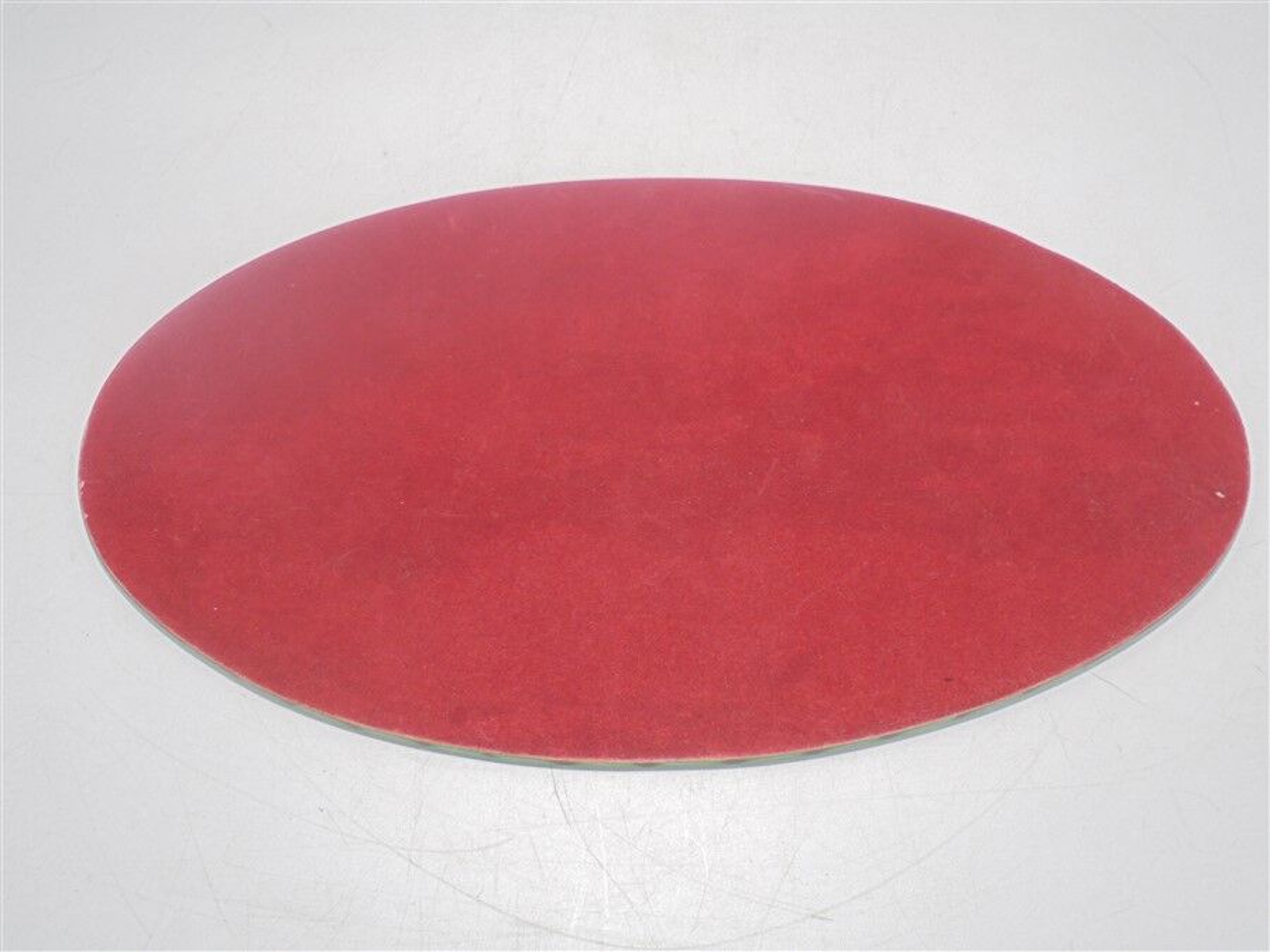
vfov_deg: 48.2
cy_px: 476
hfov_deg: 61.7
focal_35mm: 29
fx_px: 1064
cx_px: 635
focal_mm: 5.3
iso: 100
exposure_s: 1/40
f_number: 3.7
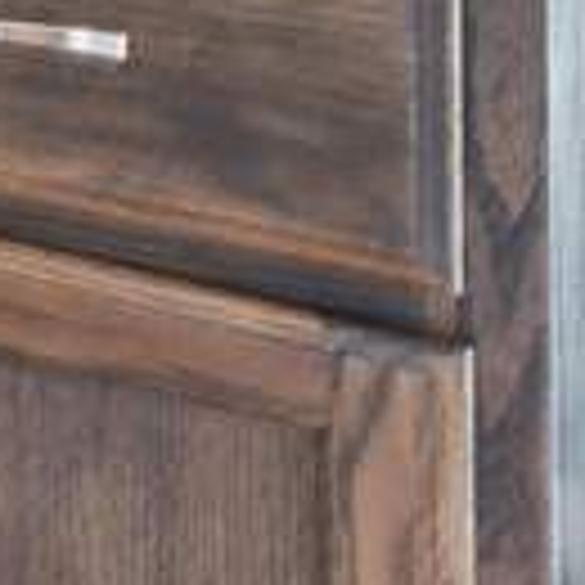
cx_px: -1971
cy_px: -785
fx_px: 2562
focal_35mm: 134
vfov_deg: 11.1
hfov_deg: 7.4
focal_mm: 16
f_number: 10
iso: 400
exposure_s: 1/3.33
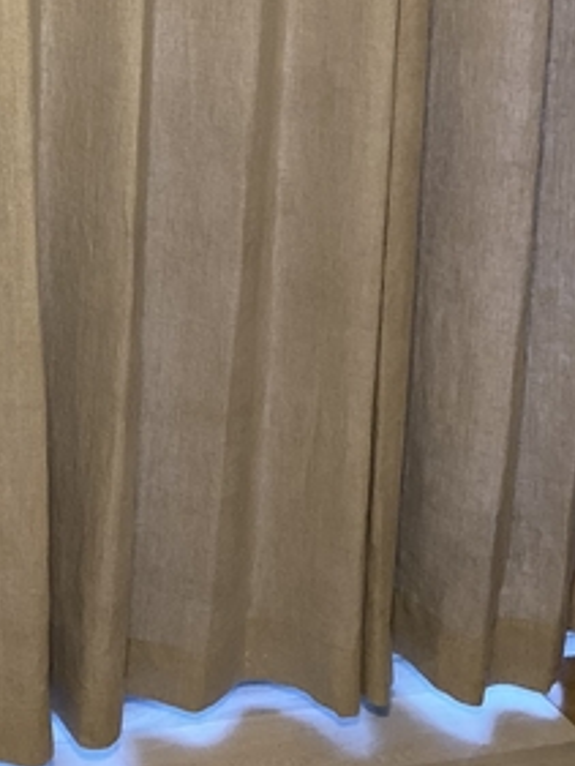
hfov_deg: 18.8
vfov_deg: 24.8
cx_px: -120
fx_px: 1638
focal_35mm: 74
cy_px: -35
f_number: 1.8
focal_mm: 4.25
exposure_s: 1/60
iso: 500
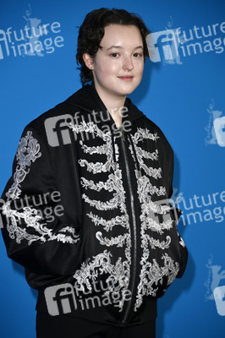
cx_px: 112
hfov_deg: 9.1
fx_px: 1409
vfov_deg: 13.7
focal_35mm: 150
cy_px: 169
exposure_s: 1/250
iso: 640
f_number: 5.6
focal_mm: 150
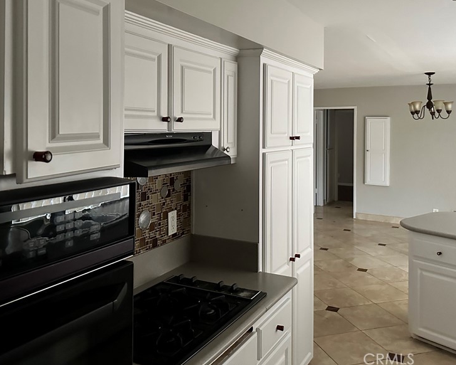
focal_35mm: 33
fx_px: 445
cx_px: 233
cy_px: 127
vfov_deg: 44.0
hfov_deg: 54.2
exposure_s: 1/40
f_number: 1.78
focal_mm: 6.86
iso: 1000
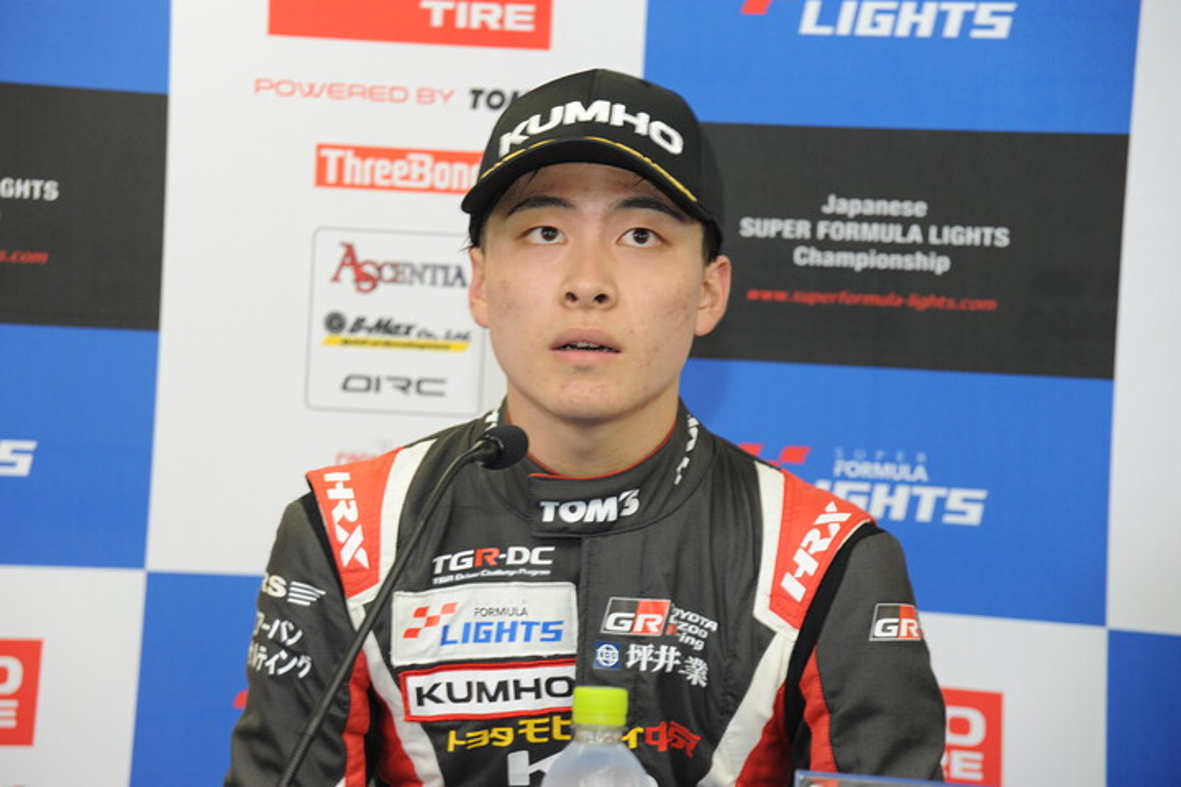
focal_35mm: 120
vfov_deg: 11.4
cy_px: 394
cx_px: 590
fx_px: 3936
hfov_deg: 17.1
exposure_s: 1/60
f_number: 8
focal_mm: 120
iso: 1600
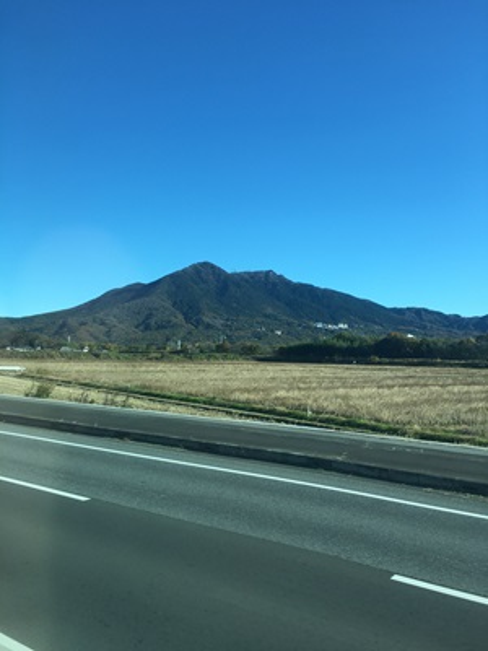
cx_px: 244
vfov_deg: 61.7
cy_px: 326
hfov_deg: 48.2
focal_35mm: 29
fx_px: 545
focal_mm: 4.15
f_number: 2.2
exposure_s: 1/490
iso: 25
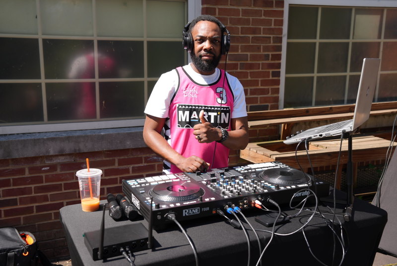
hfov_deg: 47.4
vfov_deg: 32.7
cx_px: 198
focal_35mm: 41
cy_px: 133
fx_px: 453
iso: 100
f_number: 4.5
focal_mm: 41
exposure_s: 1/320
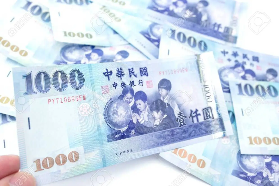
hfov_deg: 54.4
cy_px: 93
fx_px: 271
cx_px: 140
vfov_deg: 37.8
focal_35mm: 35
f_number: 8
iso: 100
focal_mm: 35
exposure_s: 1/60
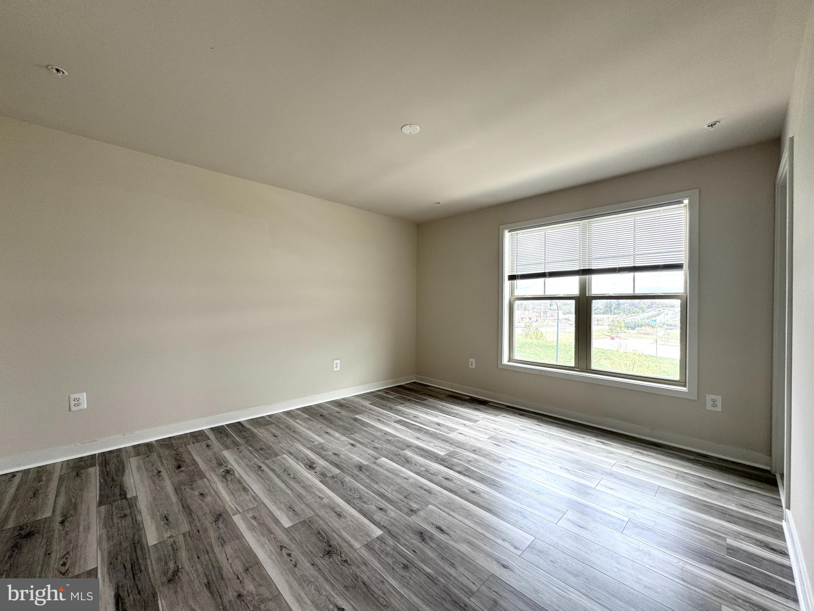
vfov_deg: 85.7
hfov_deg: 102.1
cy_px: 306
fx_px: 329
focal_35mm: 14
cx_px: 407
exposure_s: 1/99
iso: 50
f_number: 2.2
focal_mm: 2.22
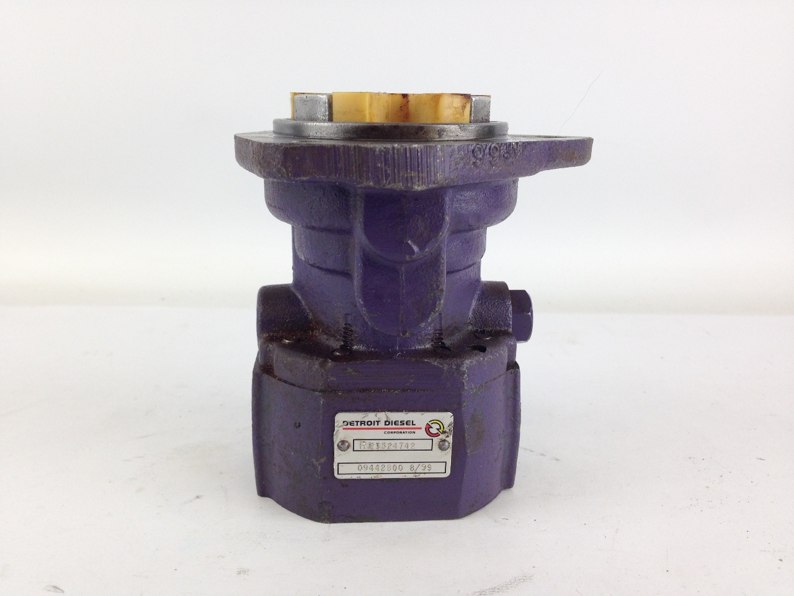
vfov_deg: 42.9
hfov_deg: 55.4
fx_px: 757
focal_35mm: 33
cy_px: 298
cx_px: 397
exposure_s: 1/120
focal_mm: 4.12
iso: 64
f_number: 2.4
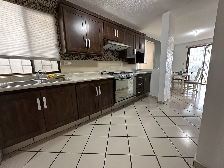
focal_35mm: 14
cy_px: 84
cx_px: 112
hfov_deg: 102.1
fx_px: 91
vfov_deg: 85.7
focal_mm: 2.22
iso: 640
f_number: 2.2
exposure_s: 1/60
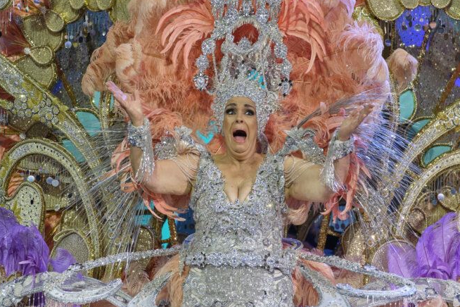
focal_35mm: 257
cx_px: 211
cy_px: 121
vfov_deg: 5.3
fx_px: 3284
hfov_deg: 8.0
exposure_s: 1/320
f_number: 2.8
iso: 1250
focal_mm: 140
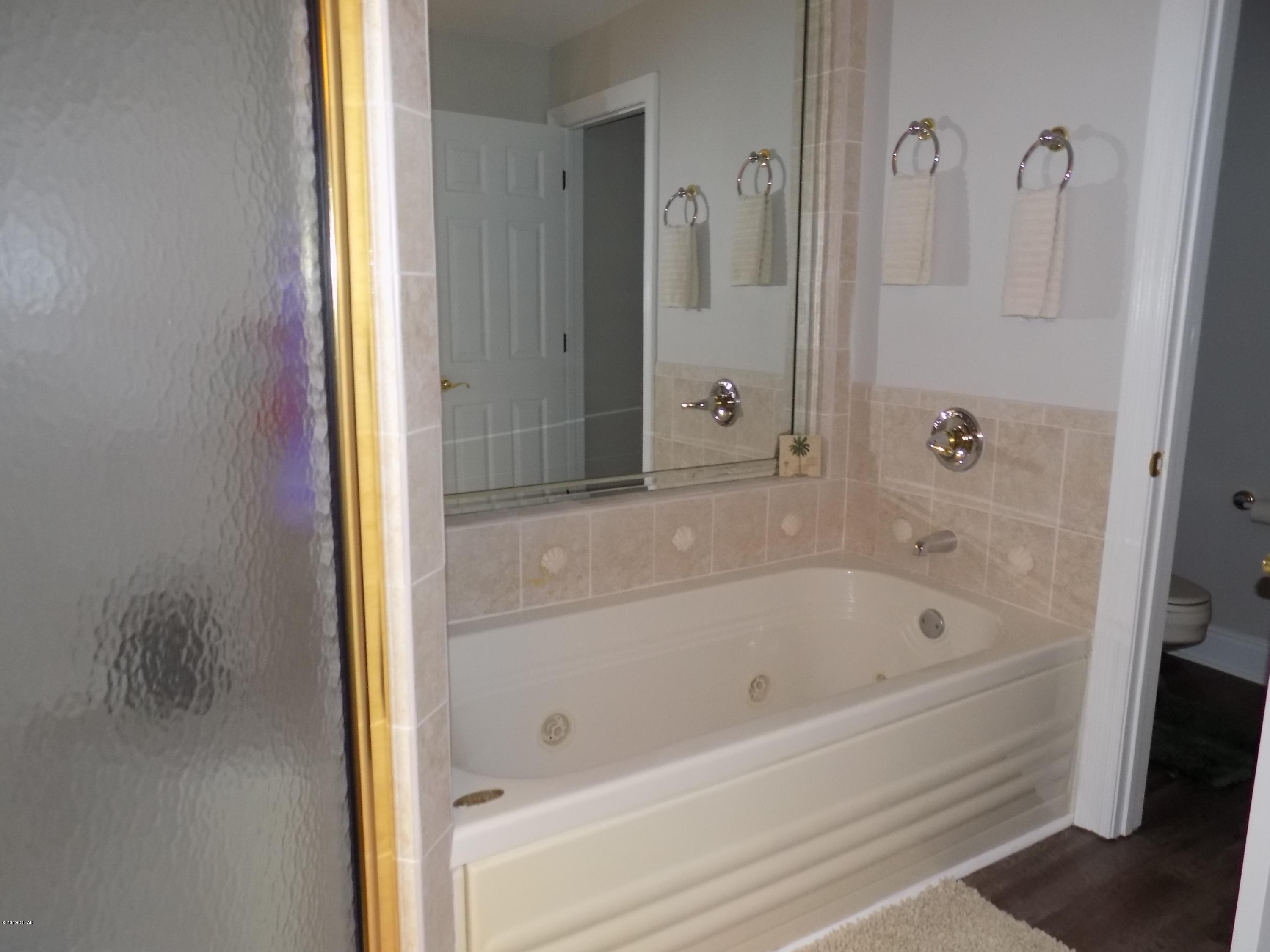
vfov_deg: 56.8
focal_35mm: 24
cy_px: 476
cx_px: 635
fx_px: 881
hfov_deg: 71.6
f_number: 3.1
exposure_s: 1/30
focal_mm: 4.3
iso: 200
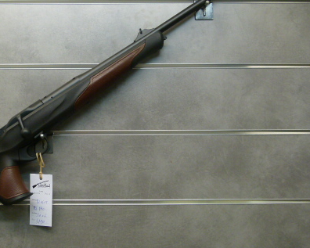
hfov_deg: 35.3
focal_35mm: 52
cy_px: 122
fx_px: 477
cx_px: 83
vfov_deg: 29.1
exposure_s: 1/60
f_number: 3
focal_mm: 5.9
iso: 160
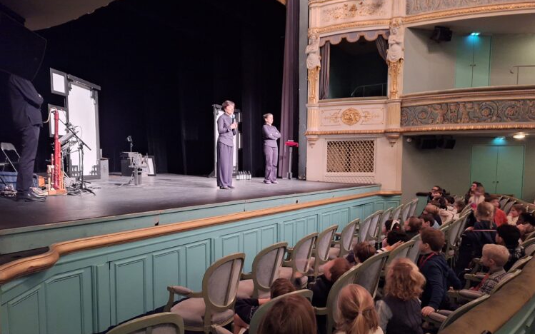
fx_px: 364
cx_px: 274
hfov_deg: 72.5
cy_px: 198
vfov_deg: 49.0
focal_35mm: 25
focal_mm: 5.54
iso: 1250
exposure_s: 1/20
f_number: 1.8
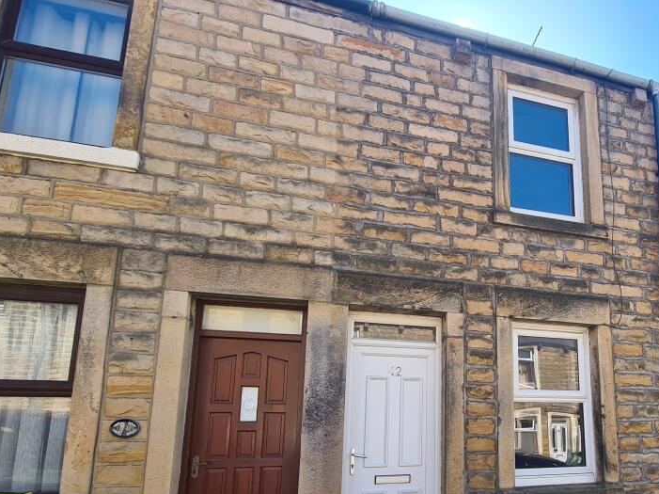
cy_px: 360
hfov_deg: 81.4
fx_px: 362
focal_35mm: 19
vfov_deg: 65.1
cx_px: 447
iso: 50
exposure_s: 1/456
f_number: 2.2
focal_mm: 2.2
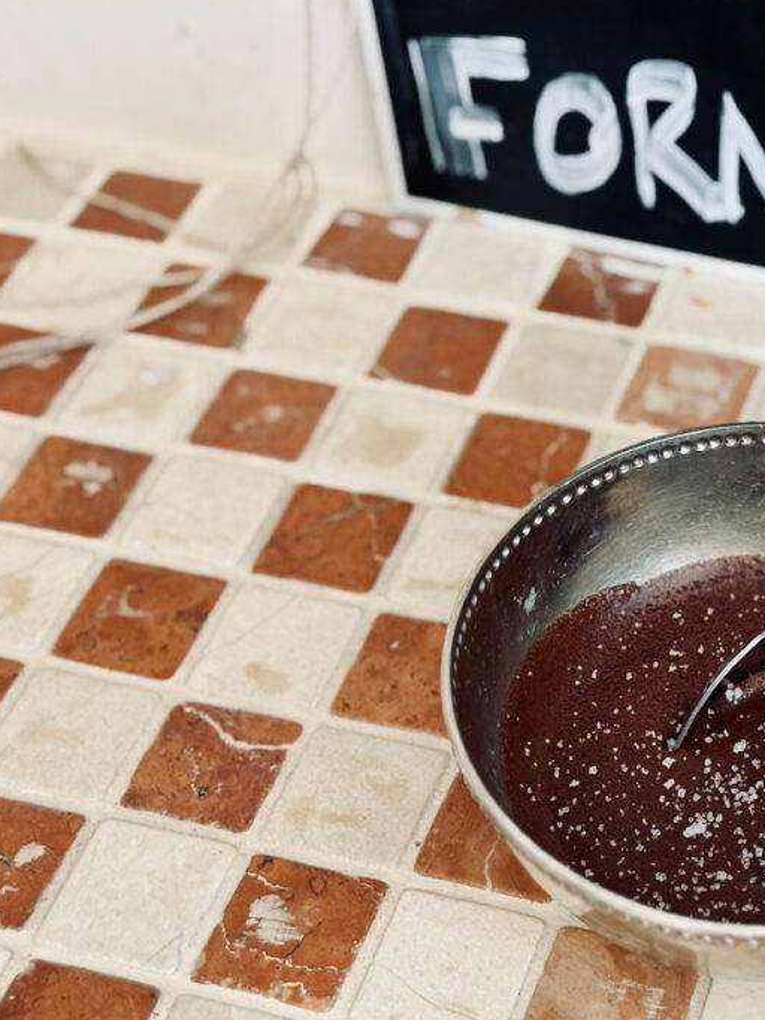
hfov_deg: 19.9
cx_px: 735
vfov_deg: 27.0
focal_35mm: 72
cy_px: 460
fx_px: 2122
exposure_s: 1/60
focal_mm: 6.76
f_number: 1.78
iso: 160
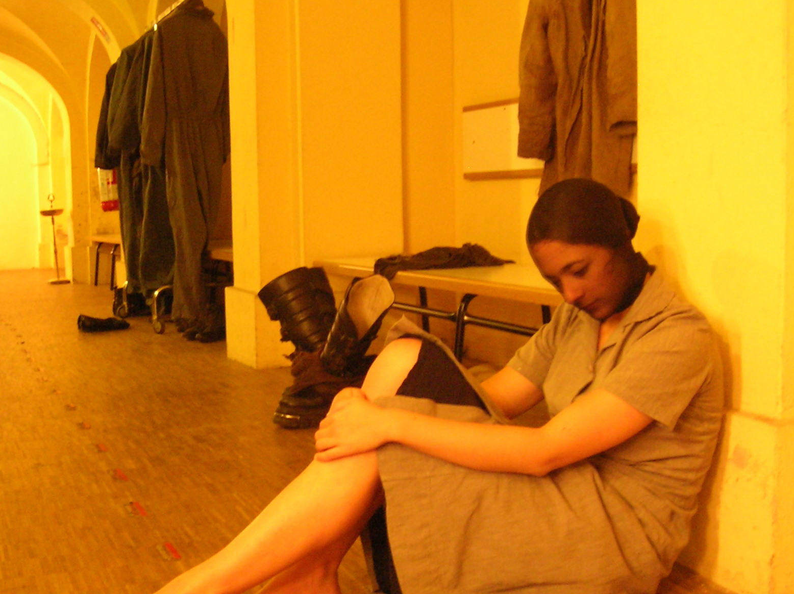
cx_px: 297
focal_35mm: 50
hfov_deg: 38.0
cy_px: 327
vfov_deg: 29.0
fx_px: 1146
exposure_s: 1/1.5
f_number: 2.9
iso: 200
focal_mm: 5.7
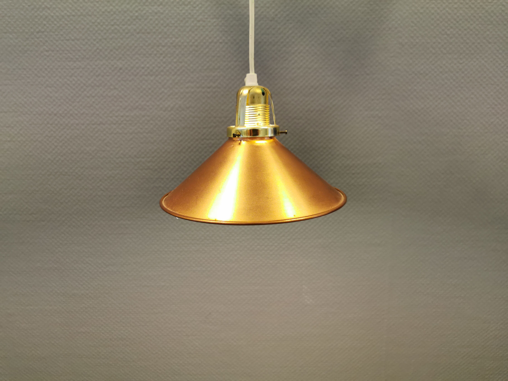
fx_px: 396
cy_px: 190
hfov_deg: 65.3
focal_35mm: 27
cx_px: 254
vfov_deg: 51.4
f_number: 1.6
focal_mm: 5.56
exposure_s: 1/60
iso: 125
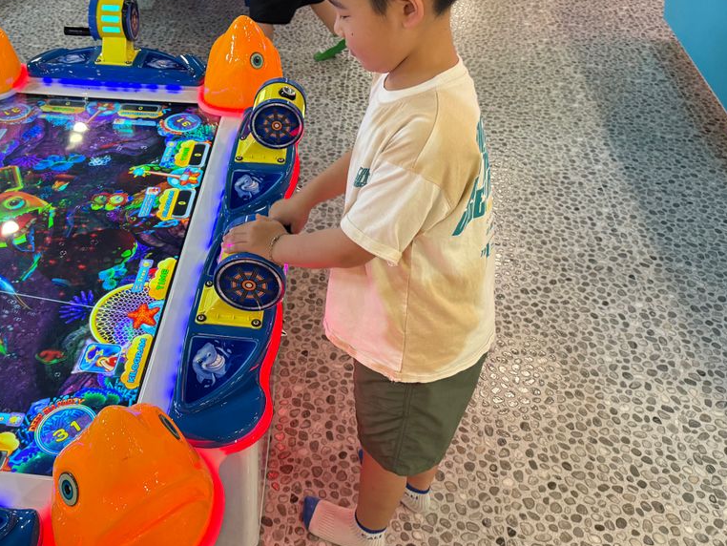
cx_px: 231
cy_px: 234
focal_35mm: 34
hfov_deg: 52.7
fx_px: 714
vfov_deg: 41.7
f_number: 1.78
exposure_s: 1/60
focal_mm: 6.76
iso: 250
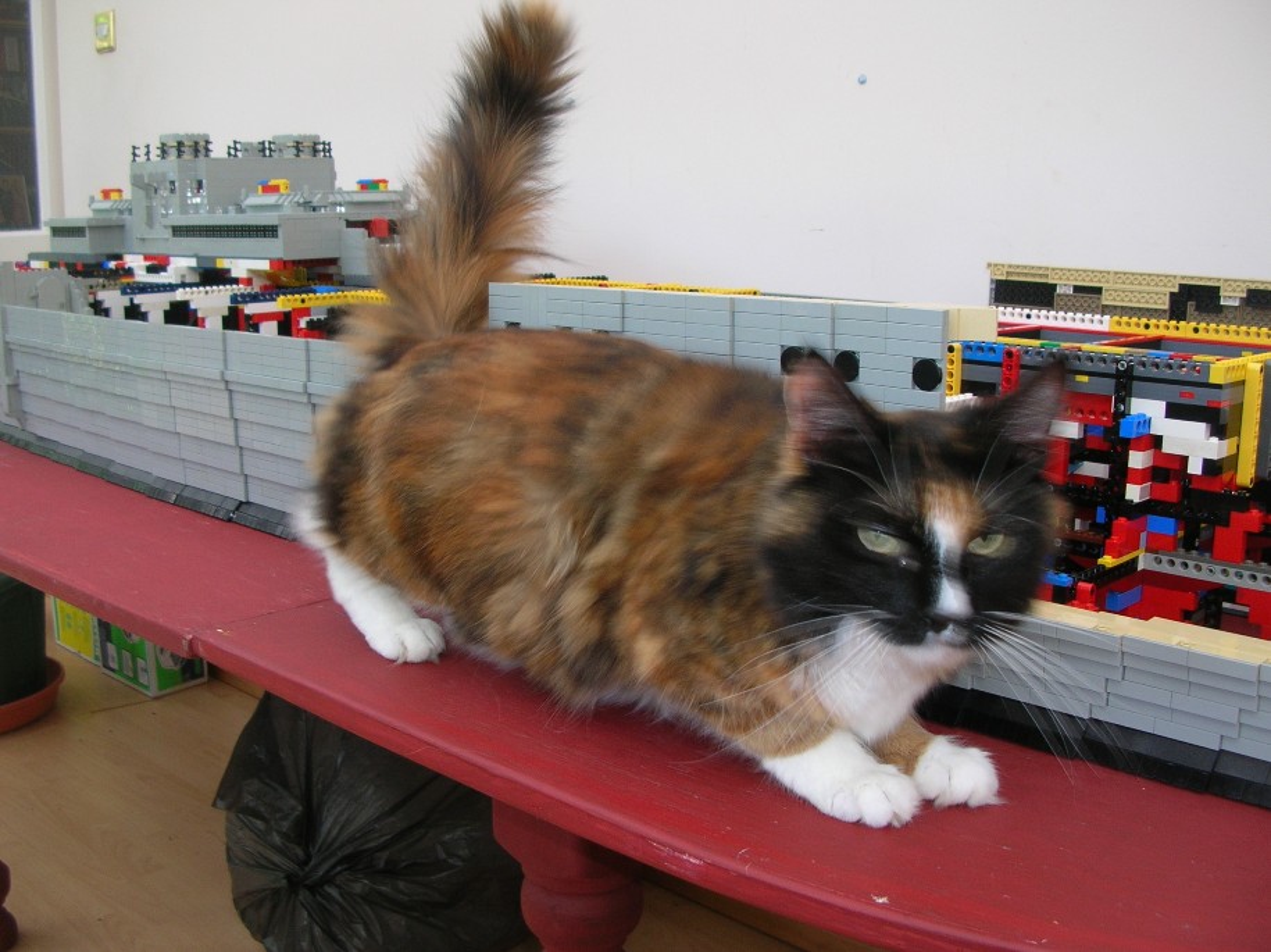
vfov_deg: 40.7
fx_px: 1284
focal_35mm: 35
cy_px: 476
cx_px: 636
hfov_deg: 52.7
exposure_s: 1/30
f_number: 2.8
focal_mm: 5.8
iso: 50
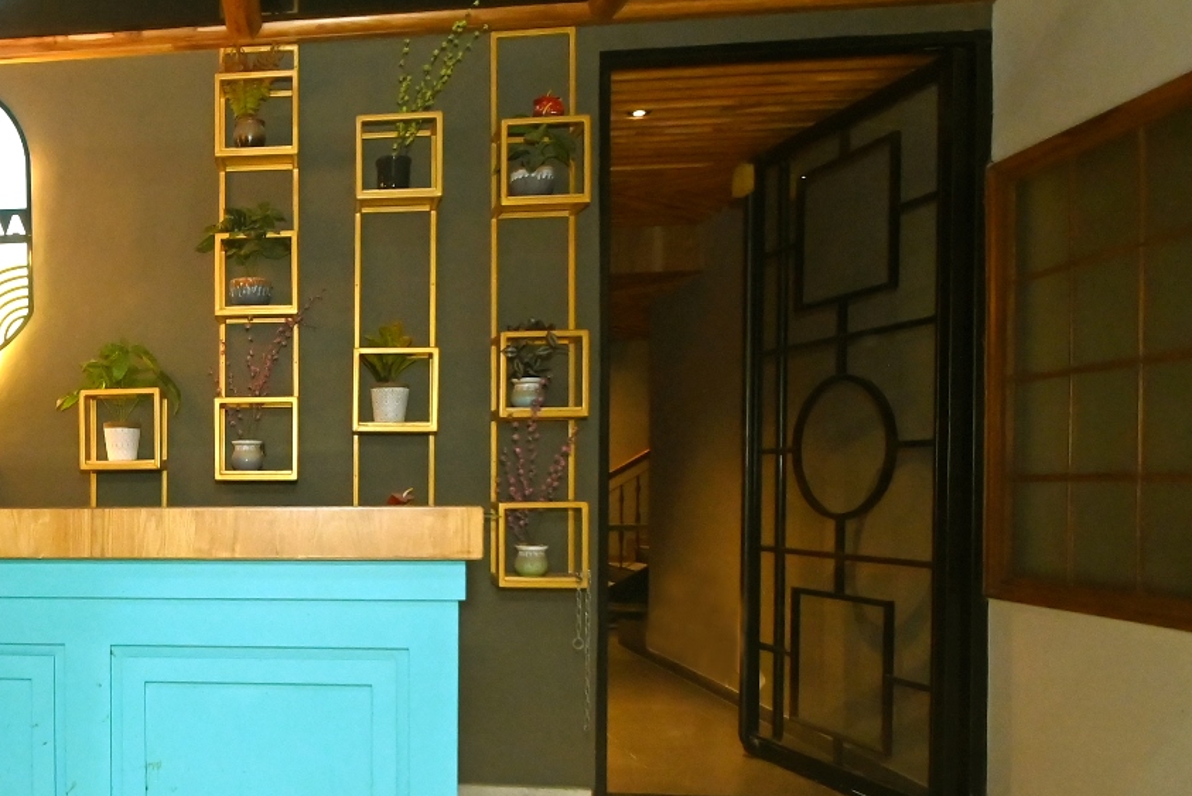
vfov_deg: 46.4
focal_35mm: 28
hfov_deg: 57.4
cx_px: 146
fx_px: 928
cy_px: 390
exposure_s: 1/125
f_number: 5.6
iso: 4000
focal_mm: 10
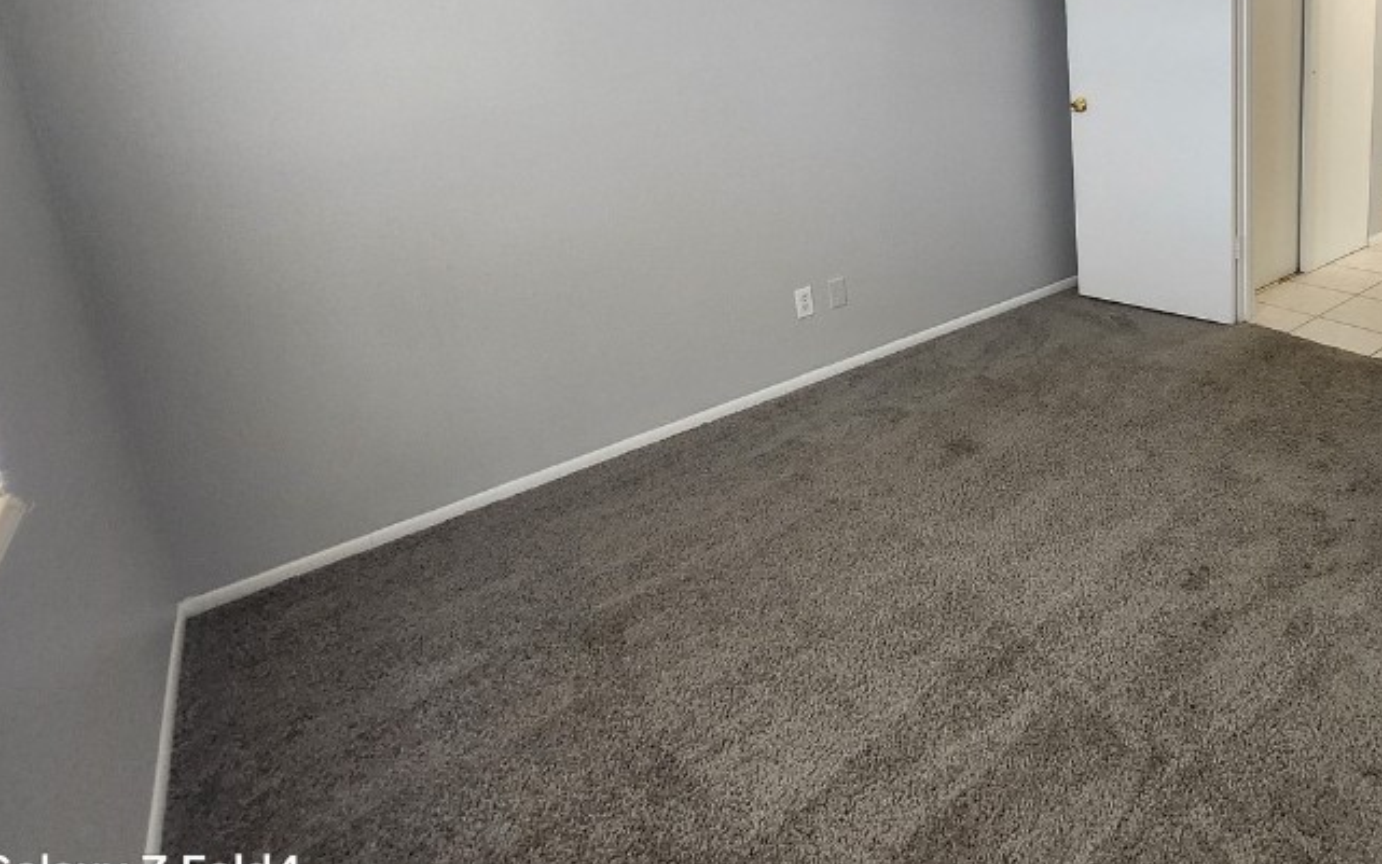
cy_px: 172
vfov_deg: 51.6
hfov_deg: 75.6
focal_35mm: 22
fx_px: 829
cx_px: 981
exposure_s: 1/60
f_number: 2.2
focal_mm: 1.74
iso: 250
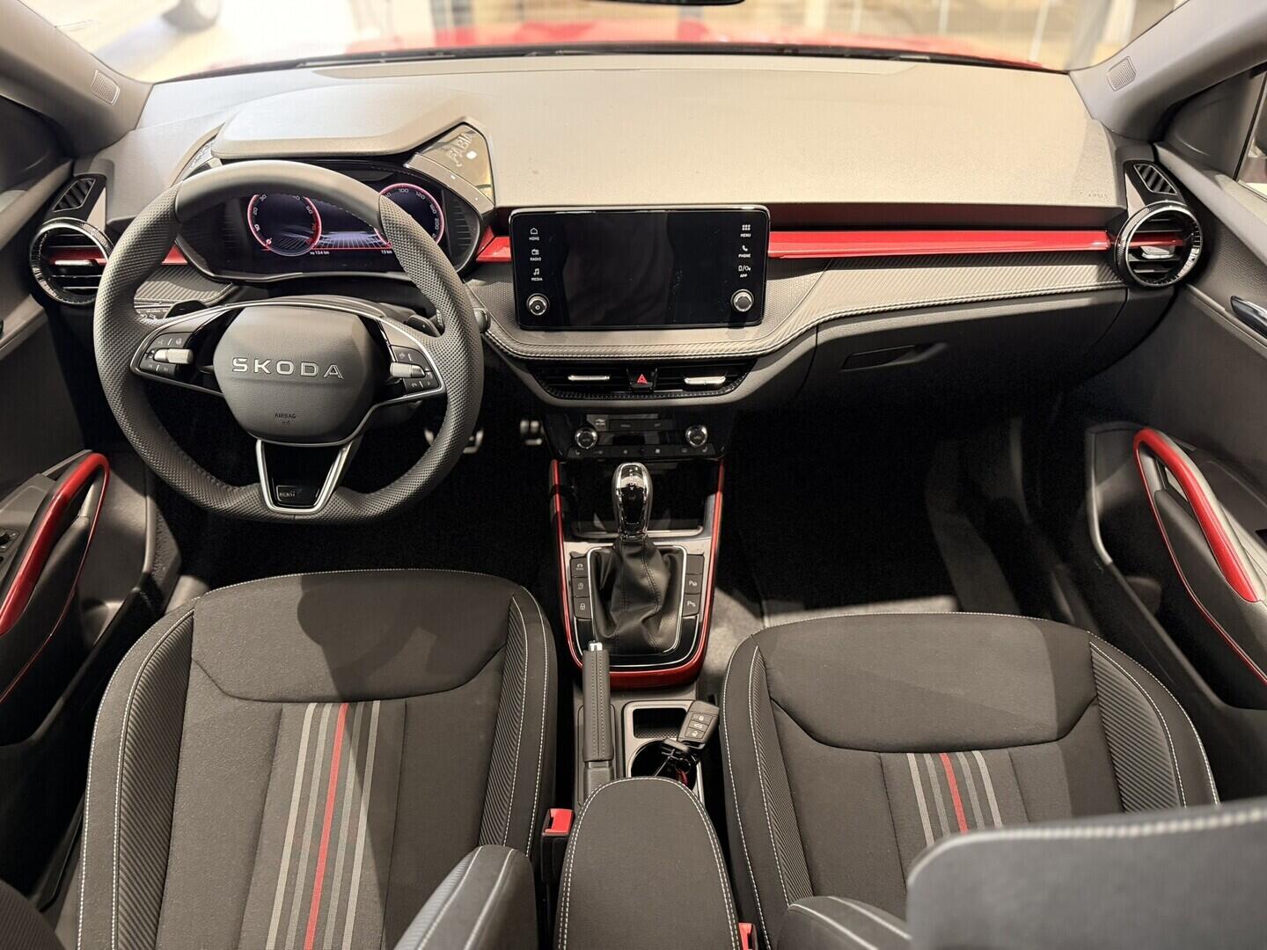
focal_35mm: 24
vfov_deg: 56.8
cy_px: 475
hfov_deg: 71.6
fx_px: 878
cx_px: 634
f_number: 1.78
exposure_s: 1/25
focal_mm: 6.76
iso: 800
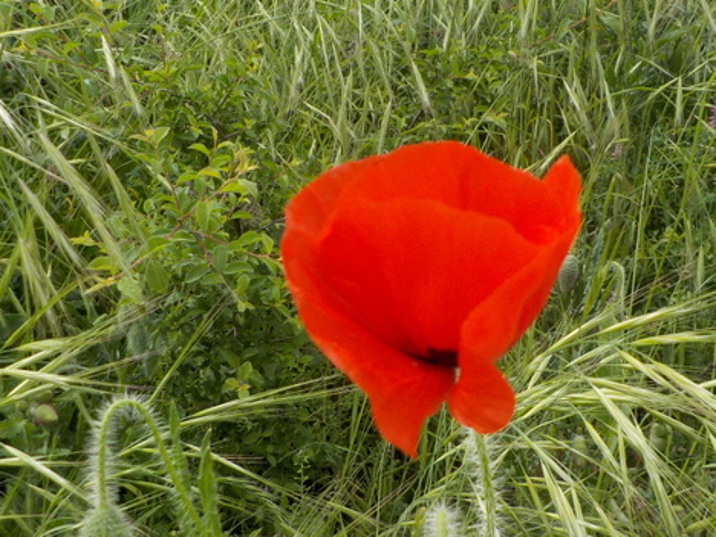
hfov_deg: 45.7
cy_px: 318
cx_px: 405
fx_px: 848
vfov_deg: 35.0
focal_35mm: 41
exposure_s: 1/500
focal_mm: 4.1
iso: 125
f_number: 3.3
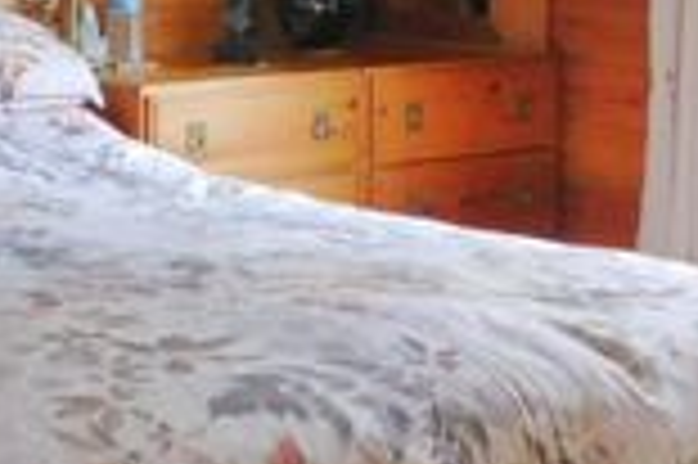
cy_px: -77
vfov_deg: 12.3
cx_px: -187
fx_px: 2111
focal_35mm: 109
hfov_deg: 17.7
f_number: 3
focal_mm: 4
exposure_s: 1/30
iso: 320
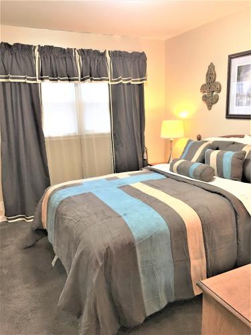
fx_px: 280
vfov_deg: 61.7
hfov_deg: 48.2
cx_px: 126
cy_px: 168
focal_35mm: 29
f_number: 2.2
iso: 50
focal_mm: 4.15
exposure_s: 1/15
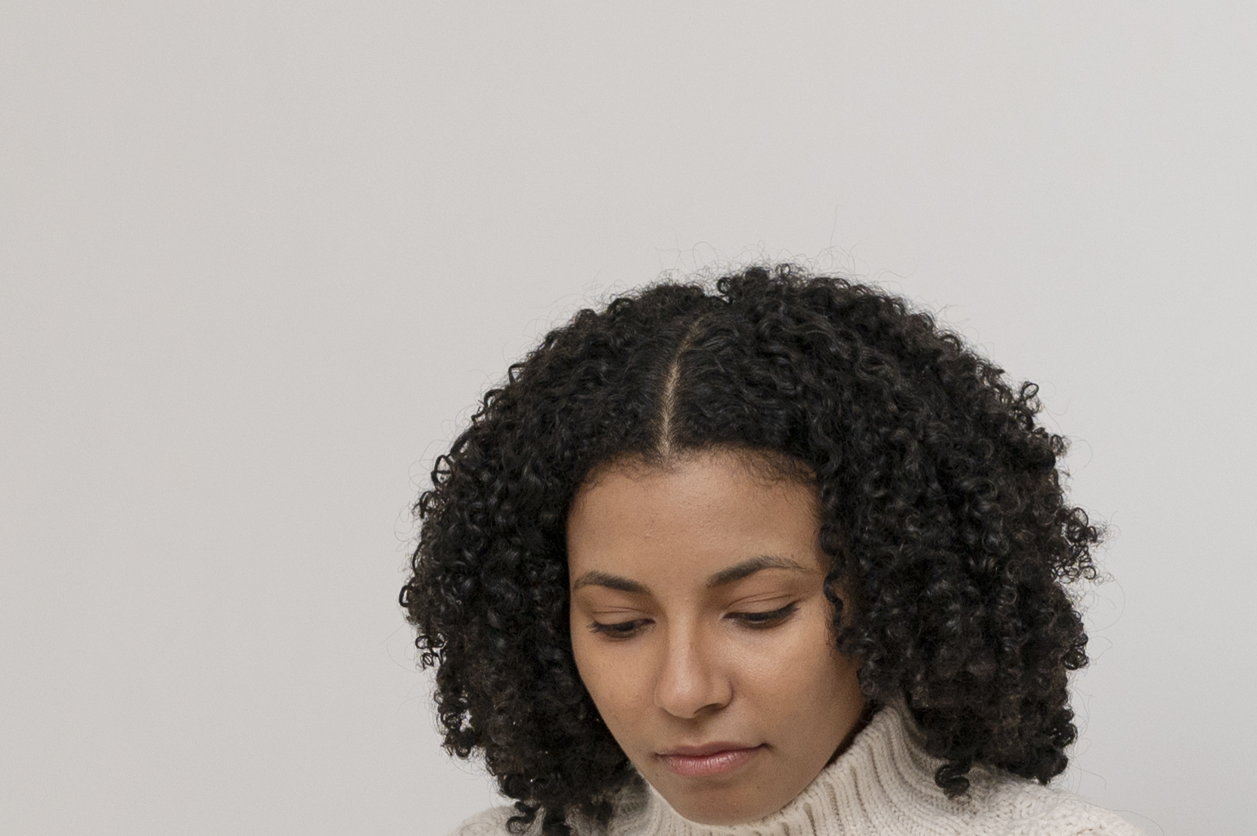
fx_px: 6349
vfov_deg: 7.4
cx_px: 656
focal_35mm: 182
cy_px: 1201
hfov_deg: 11.3
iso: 500
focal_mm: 50
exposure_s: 1/200
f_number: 3.2
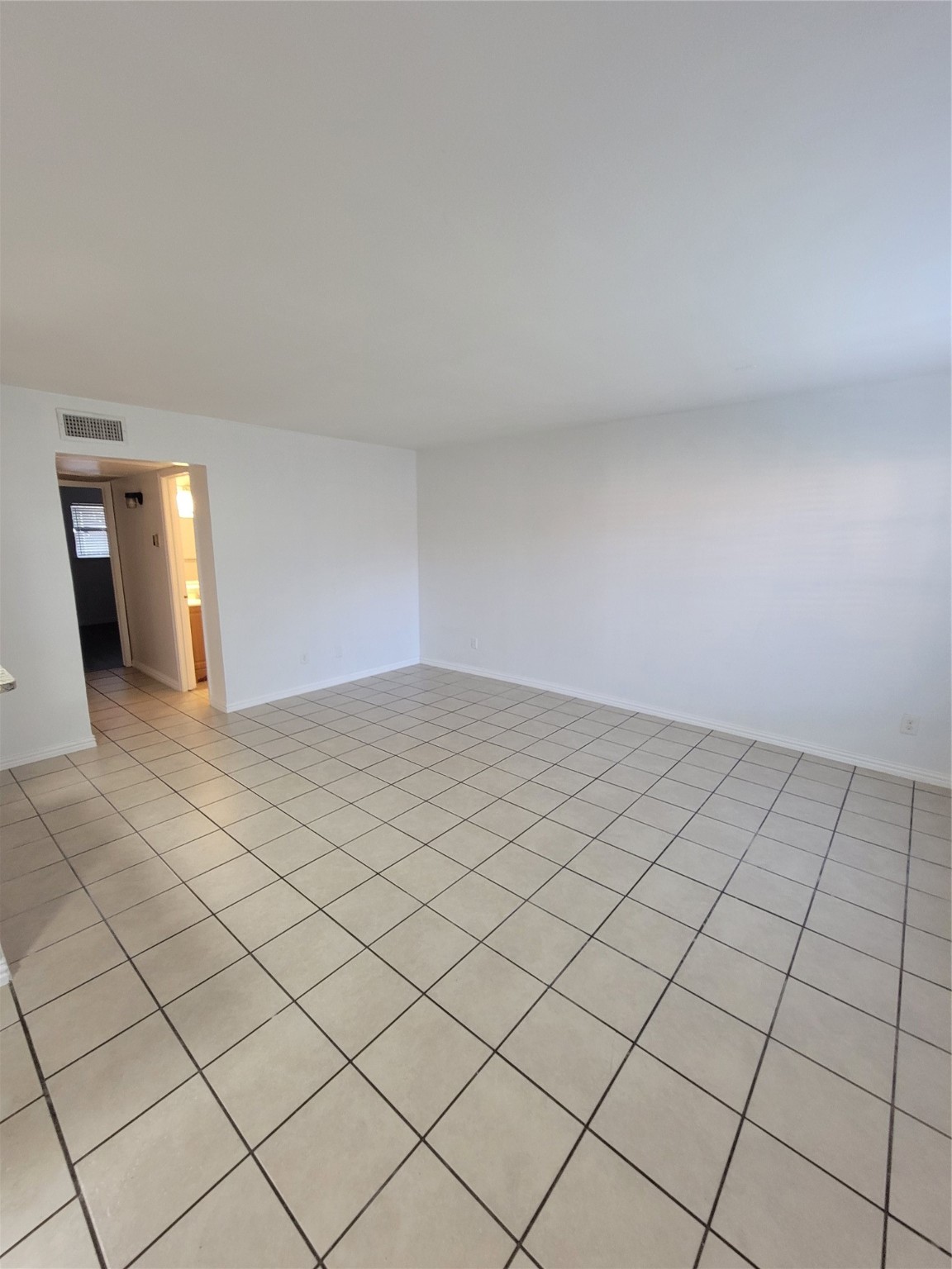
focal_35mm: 13
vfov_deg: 106.2
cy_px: 634
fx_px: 477
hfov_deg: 89.9
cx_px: 476
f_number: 2.2
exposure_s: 1/60
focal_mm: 2.2
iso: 320
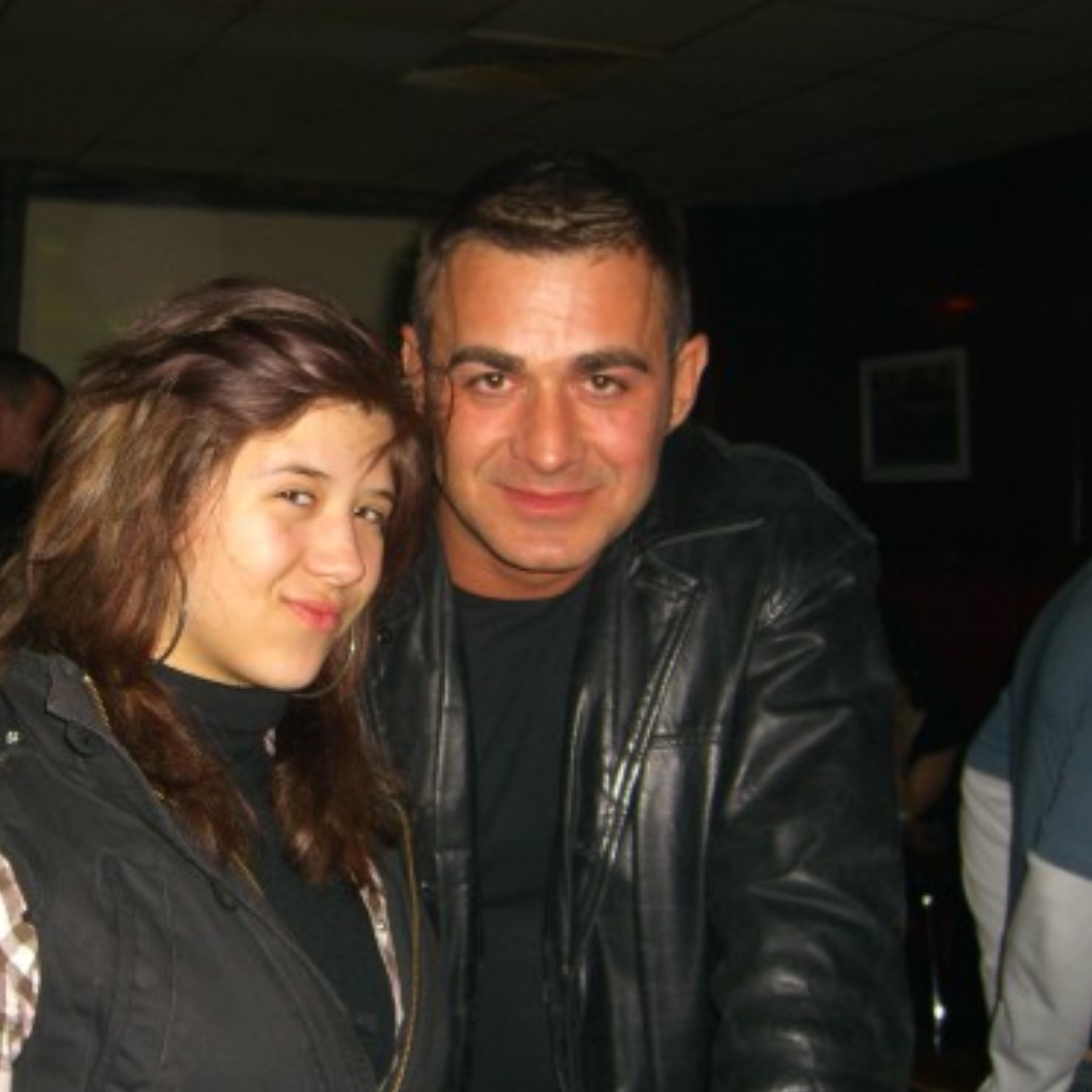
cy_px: 603
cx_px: 307
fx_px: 1927
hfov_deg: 31.2
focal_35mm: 54
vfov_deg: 31.6
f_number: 2.8
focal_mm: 7.9
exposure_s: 1/60
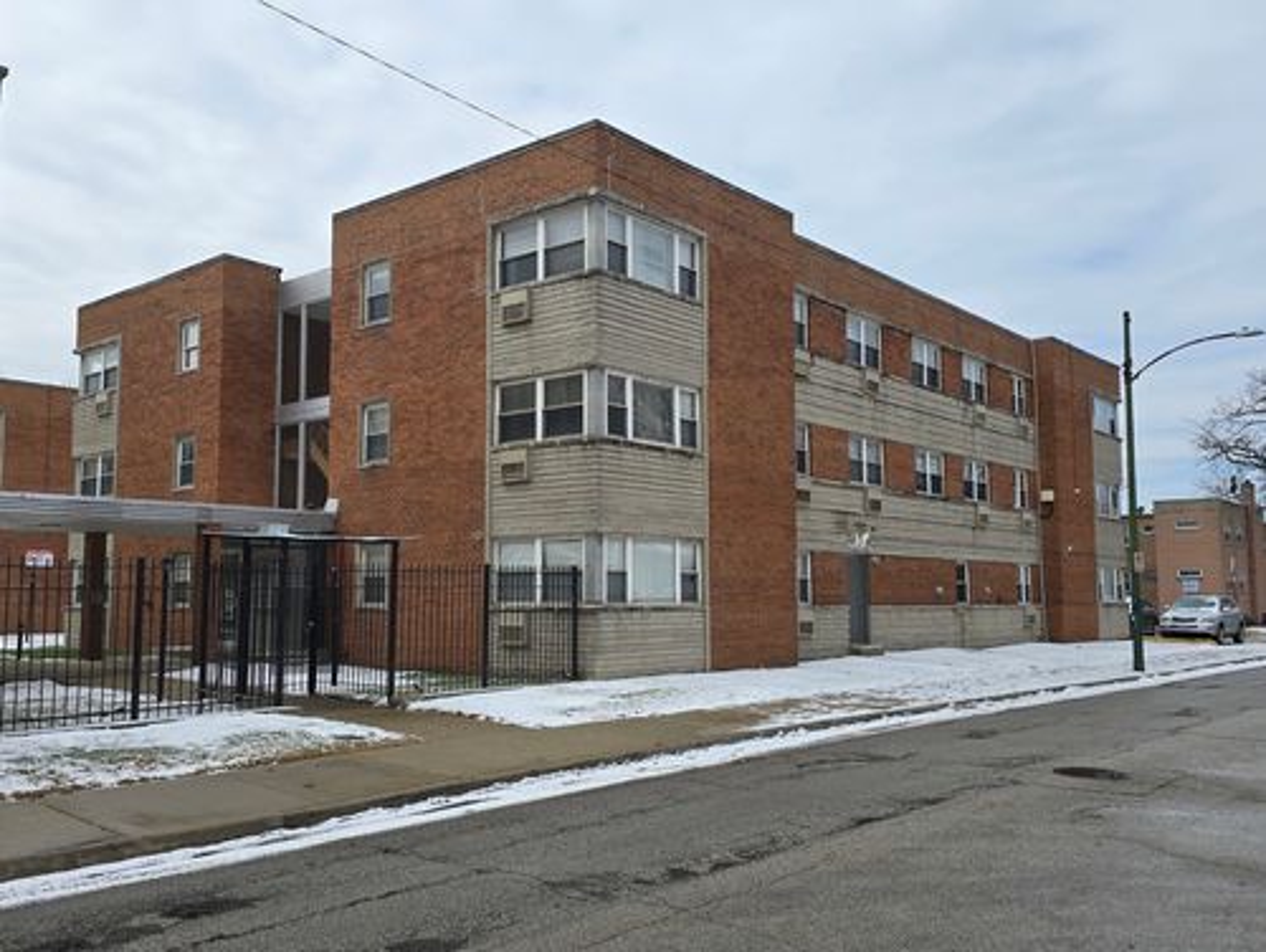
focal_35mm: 23
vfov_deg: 59.0
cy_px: 476
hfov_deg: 73.9
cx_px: 633
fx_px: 842
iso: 12
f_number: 1.7
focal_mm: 6.3
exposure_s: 1/1036
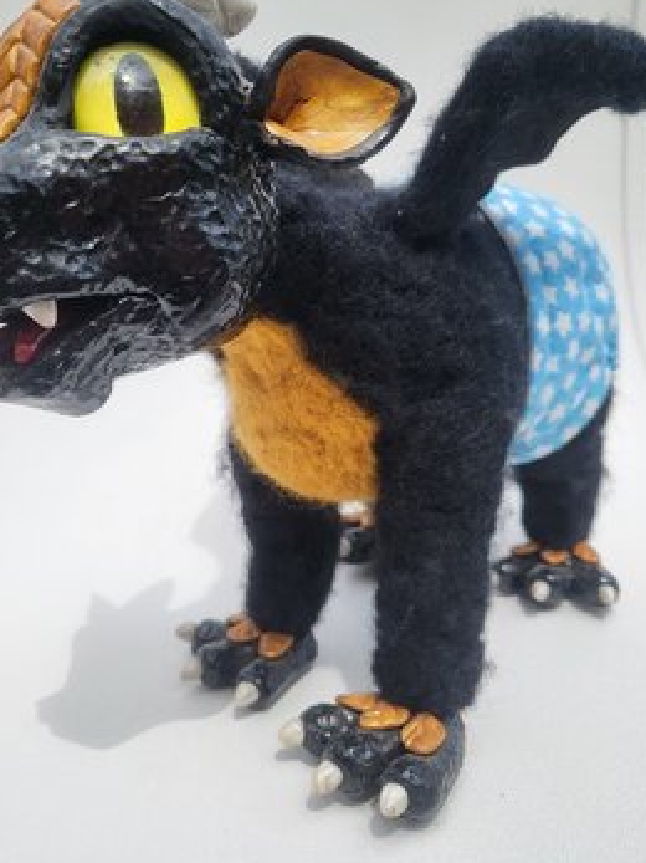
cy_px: 430
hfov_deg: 46.7
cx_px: 293
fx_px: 747
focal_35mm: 30
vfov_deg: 60.0
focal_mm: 4.25
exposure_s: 1/2600
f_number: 1.8
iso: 50
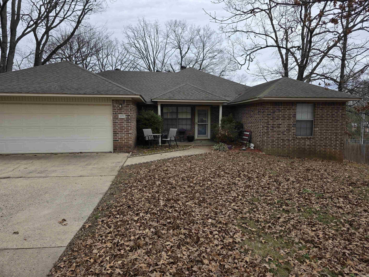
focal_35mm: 23
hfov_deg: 73.9
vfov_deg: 58.9
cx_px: 184
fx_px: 245
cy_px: 138
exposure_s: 1/1844
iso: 80
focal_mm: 6.3
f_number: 1.7
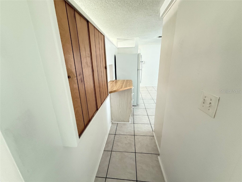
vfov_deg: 85.7
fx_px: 98
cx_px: 121
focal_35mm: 14
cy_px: 91
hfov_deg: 102.1
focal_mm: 2.22
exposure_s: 1/60
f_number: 2.2
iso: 640
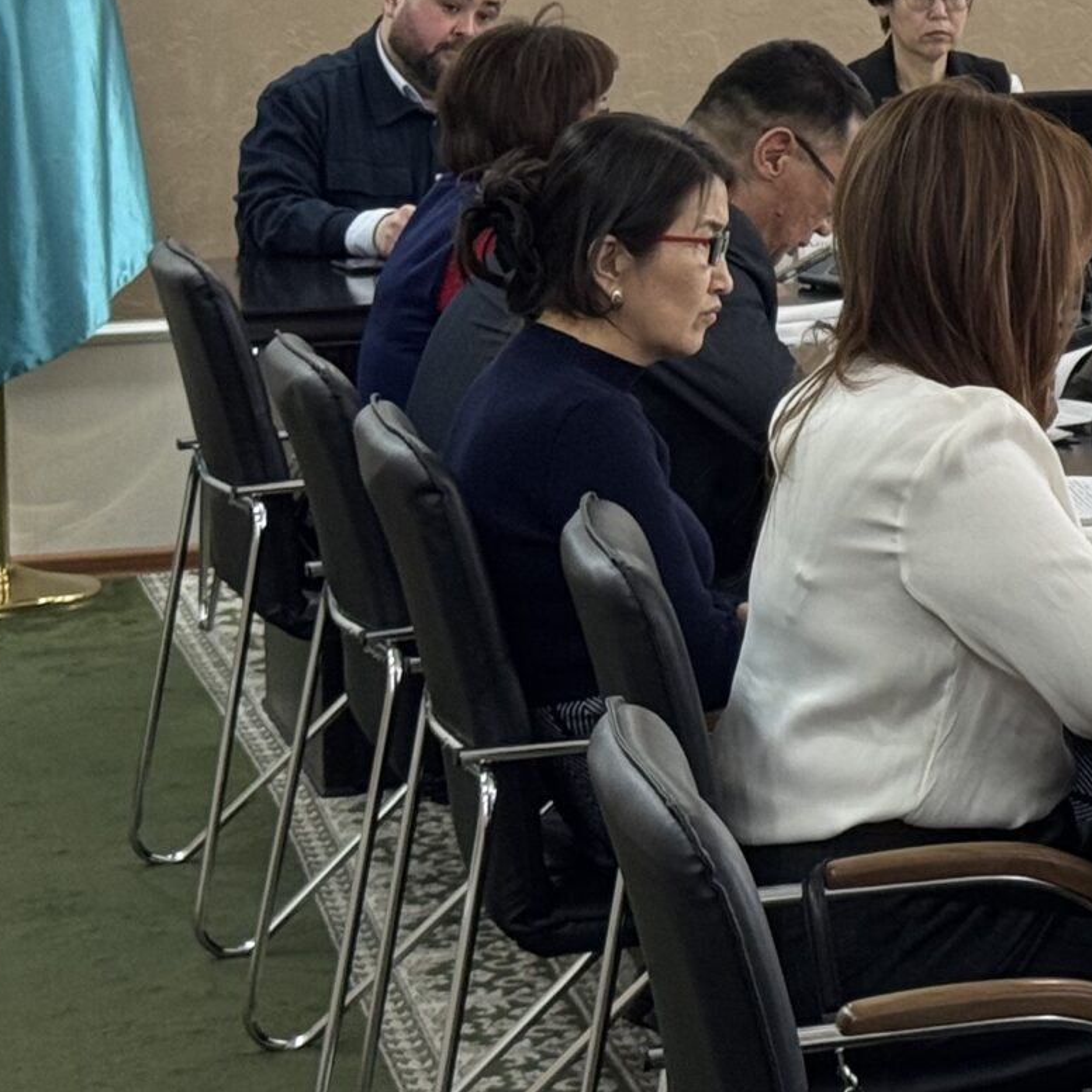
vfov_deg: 12.3
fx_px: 4997
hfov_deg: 12.0
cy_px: 14
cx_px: 1555
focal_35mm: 140
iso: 100
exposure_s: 1/100
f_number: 1.78
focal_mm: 6.76
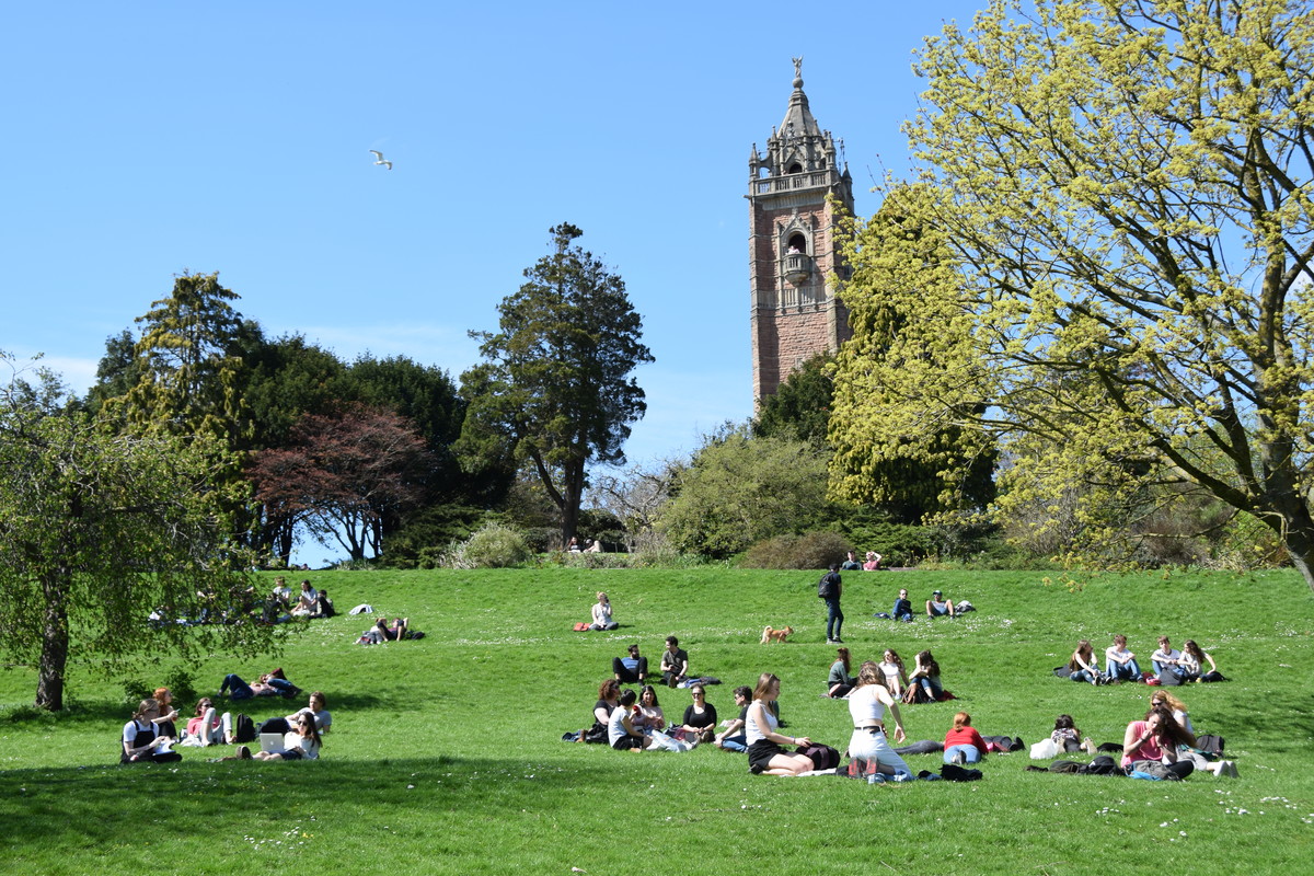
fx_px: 1752
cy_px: 438
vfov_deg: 28.1
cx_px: 657
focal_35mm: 48
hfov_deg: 41.1
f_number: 9
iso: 200
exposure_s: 1/320
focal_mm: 32
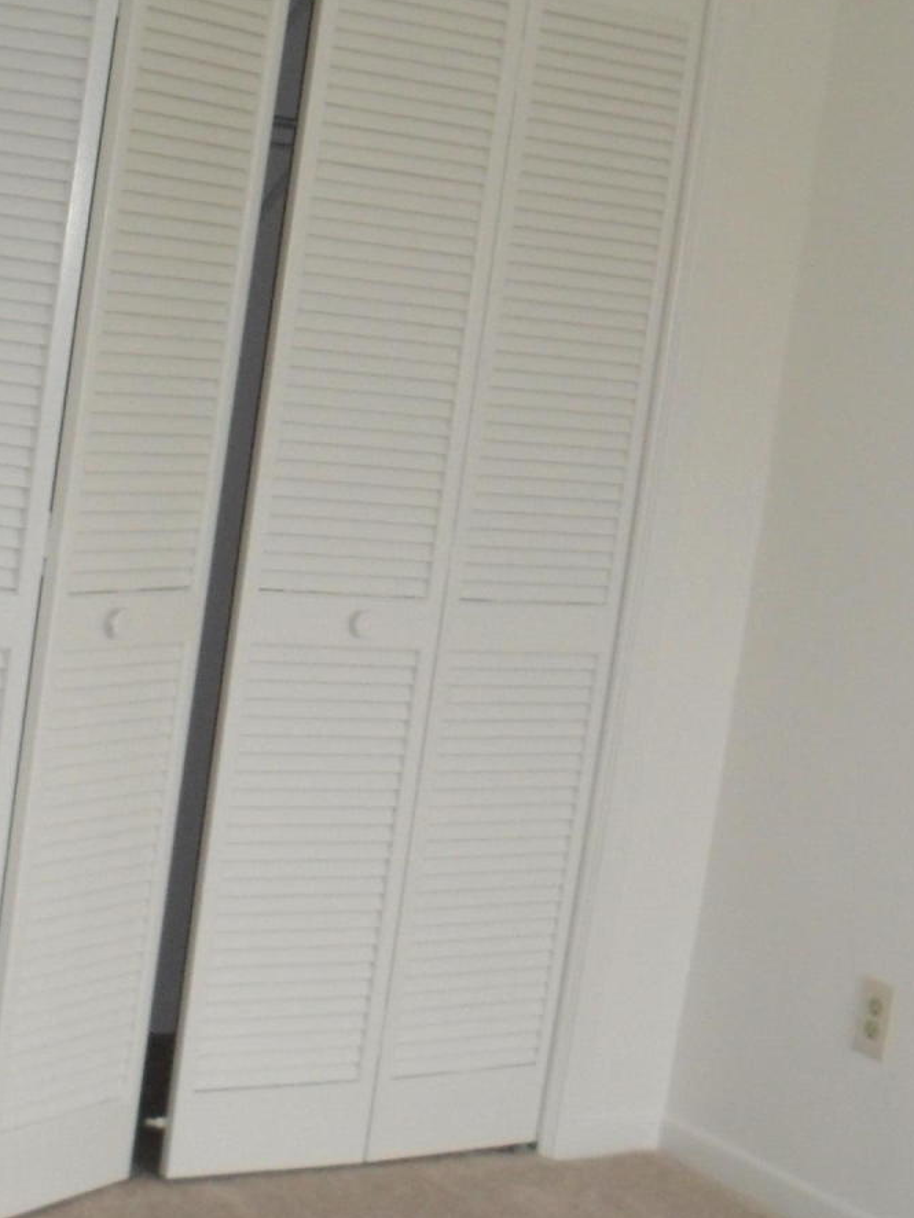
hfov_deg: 18.7
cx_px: 390
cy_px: 608
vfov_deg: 24.7
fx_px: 2780
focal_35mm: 79
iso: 200
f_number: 3.2
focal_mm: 6.3
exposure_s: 1/45
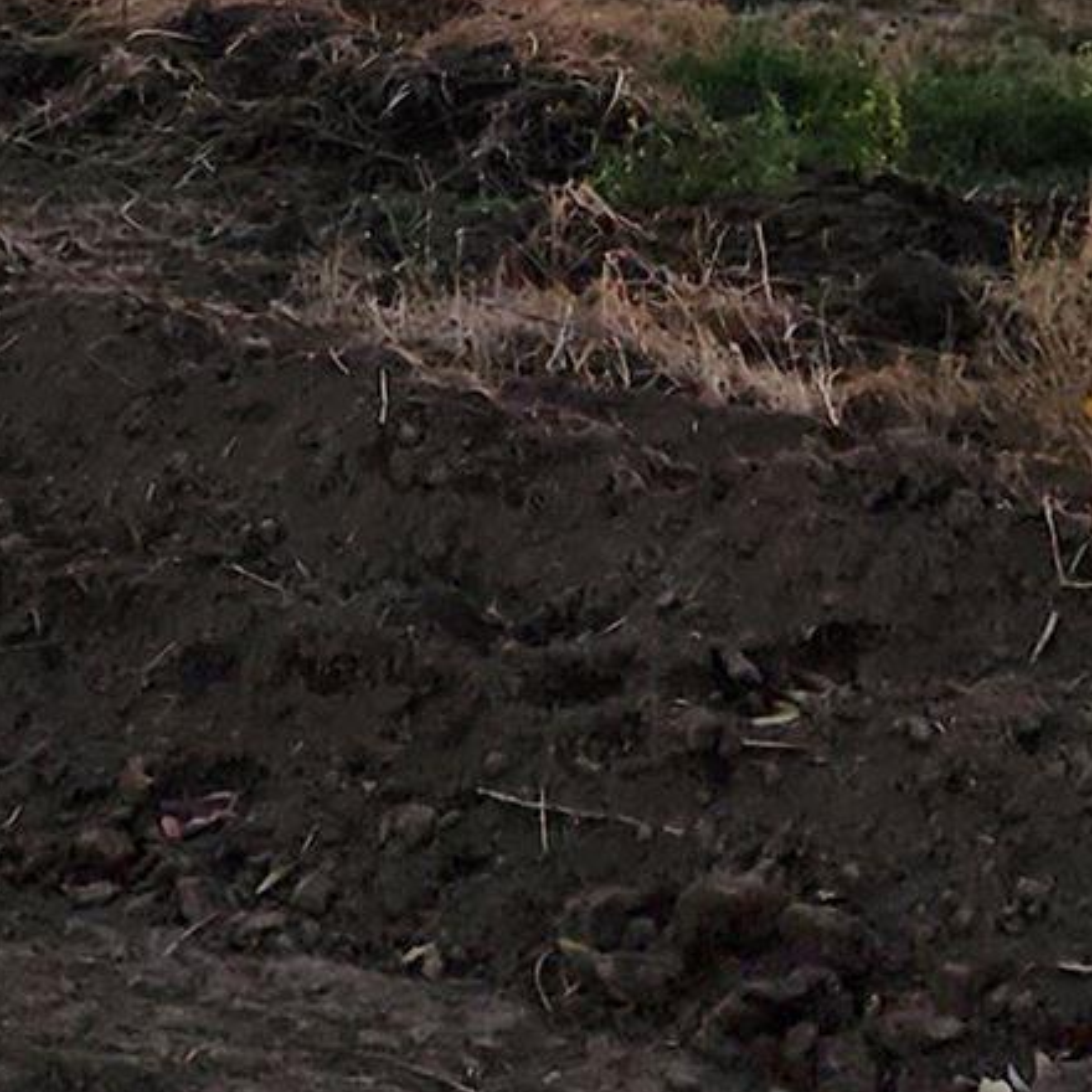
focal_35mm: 142
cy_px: -1370
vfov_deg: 10.8
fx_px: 5068
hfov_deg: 12.3
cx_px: 620
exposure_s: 1/180
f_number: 1.8
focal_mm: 6.4
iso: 20
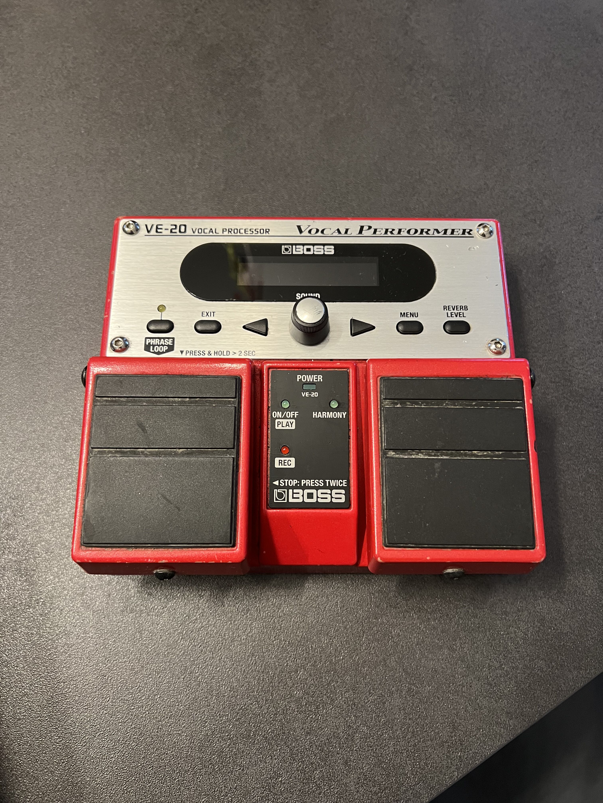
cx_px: 302
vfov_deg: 67.3
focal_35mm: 26
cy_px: 402
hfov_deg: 53.1
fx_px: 604
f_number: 1.5
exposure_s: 1/50
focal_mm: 5.7
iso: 400
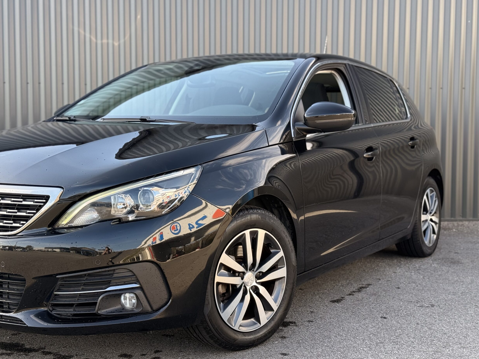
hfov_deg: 38.2
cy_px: 178
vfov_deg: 29.1
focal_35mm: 50
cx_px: 246
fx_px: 692
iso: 100
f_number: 1.78
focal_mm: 6.76
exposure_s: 1/592
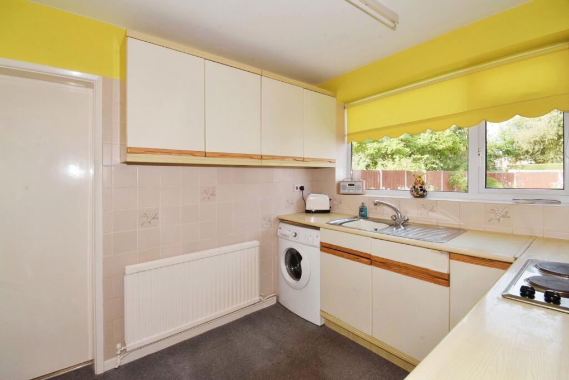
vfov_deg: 77.3
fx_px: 237
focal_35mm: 15
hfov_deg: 100.4
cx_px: 284
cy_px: 190
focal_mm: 10
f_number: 18
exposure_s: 1/60
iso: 1000
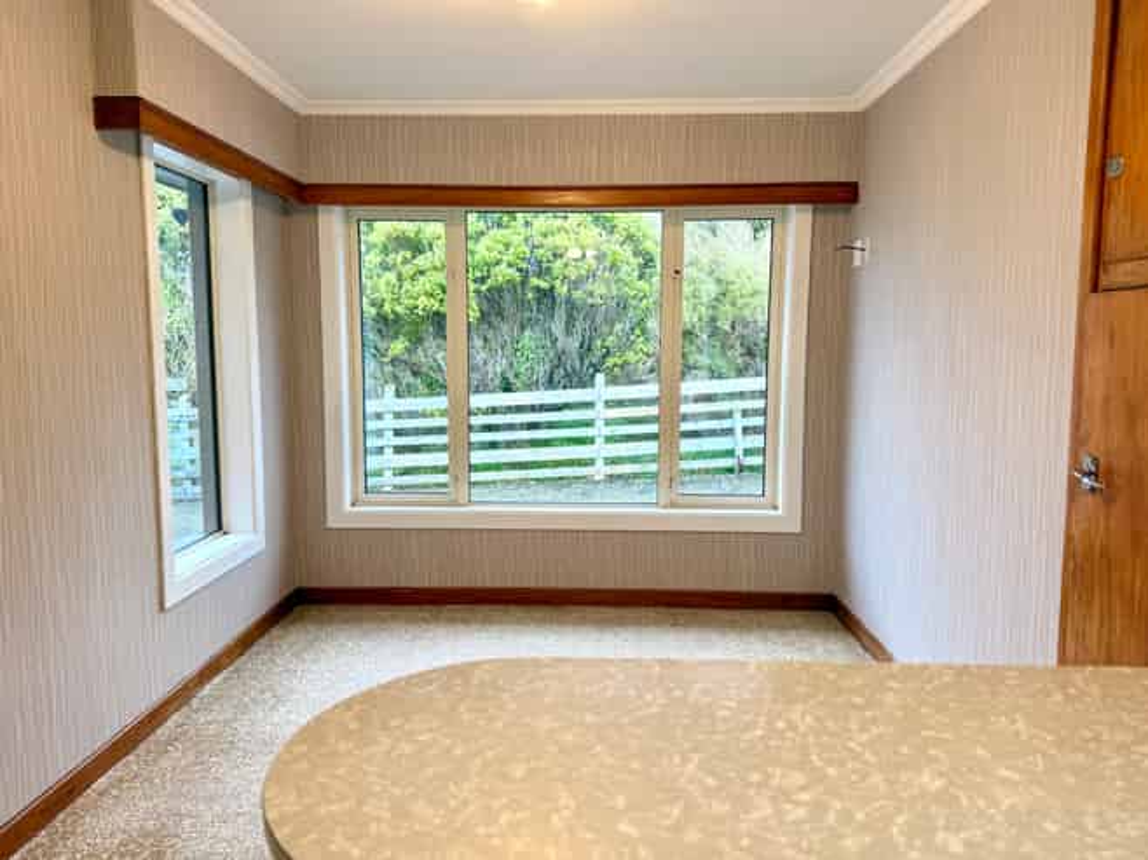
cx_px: 574
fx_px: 796
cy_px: 430
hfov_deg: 71.6
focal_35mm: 24
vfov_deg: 56.8
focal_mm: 6.76
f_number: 1.78
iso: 80
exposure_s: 1/100
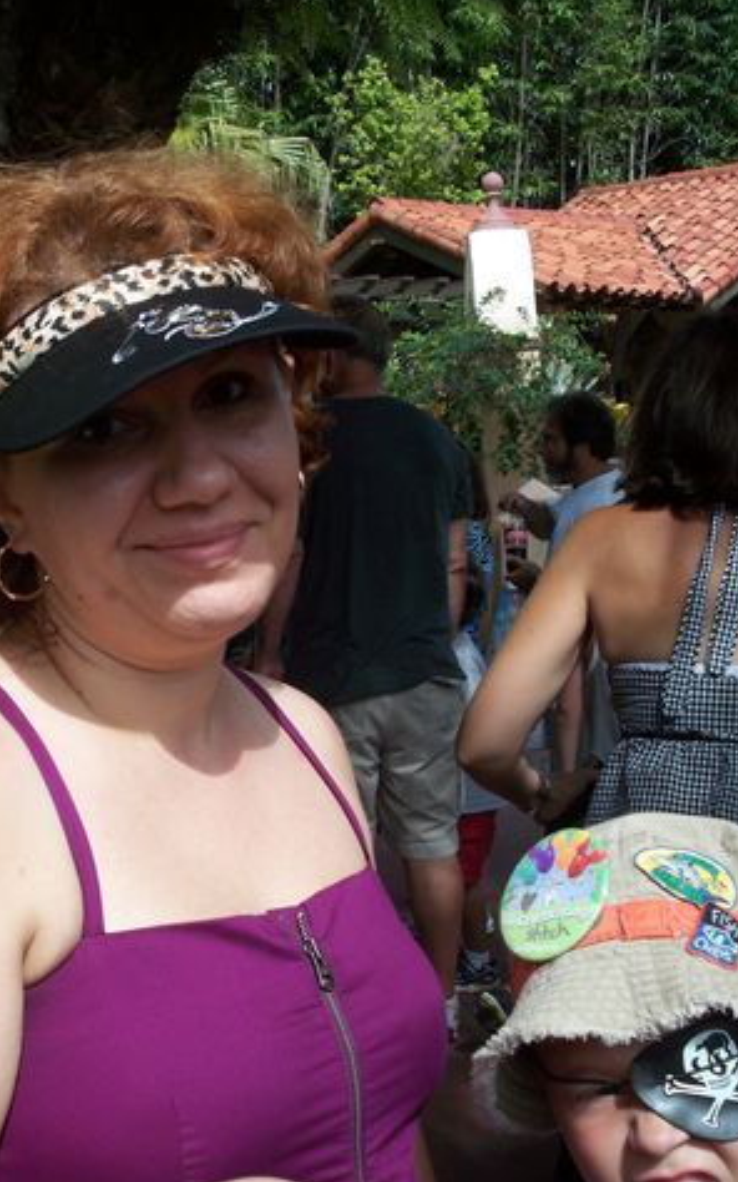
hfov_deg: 23.7
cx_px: 75
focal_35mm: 53
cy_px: 591
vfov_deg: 38.2
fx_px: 1707
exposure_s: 1/640
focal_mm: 7.9
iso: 64
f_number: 3.4
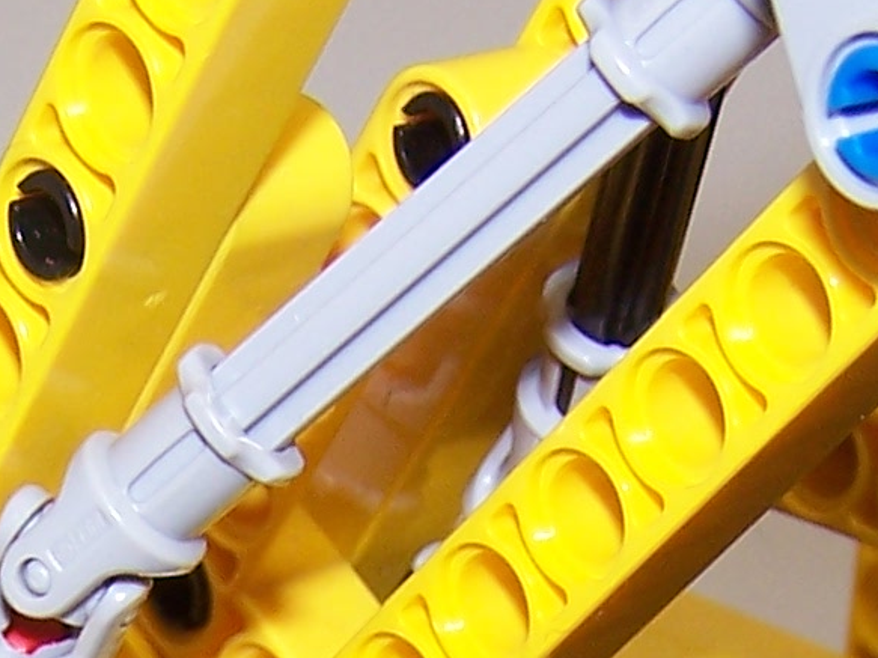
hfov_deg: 11.7
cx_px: 248
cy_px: 1318
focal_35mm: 168
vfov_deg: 8.4
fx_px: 4260
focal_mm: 6.3
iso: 80
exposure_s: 1/60
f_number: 2.8
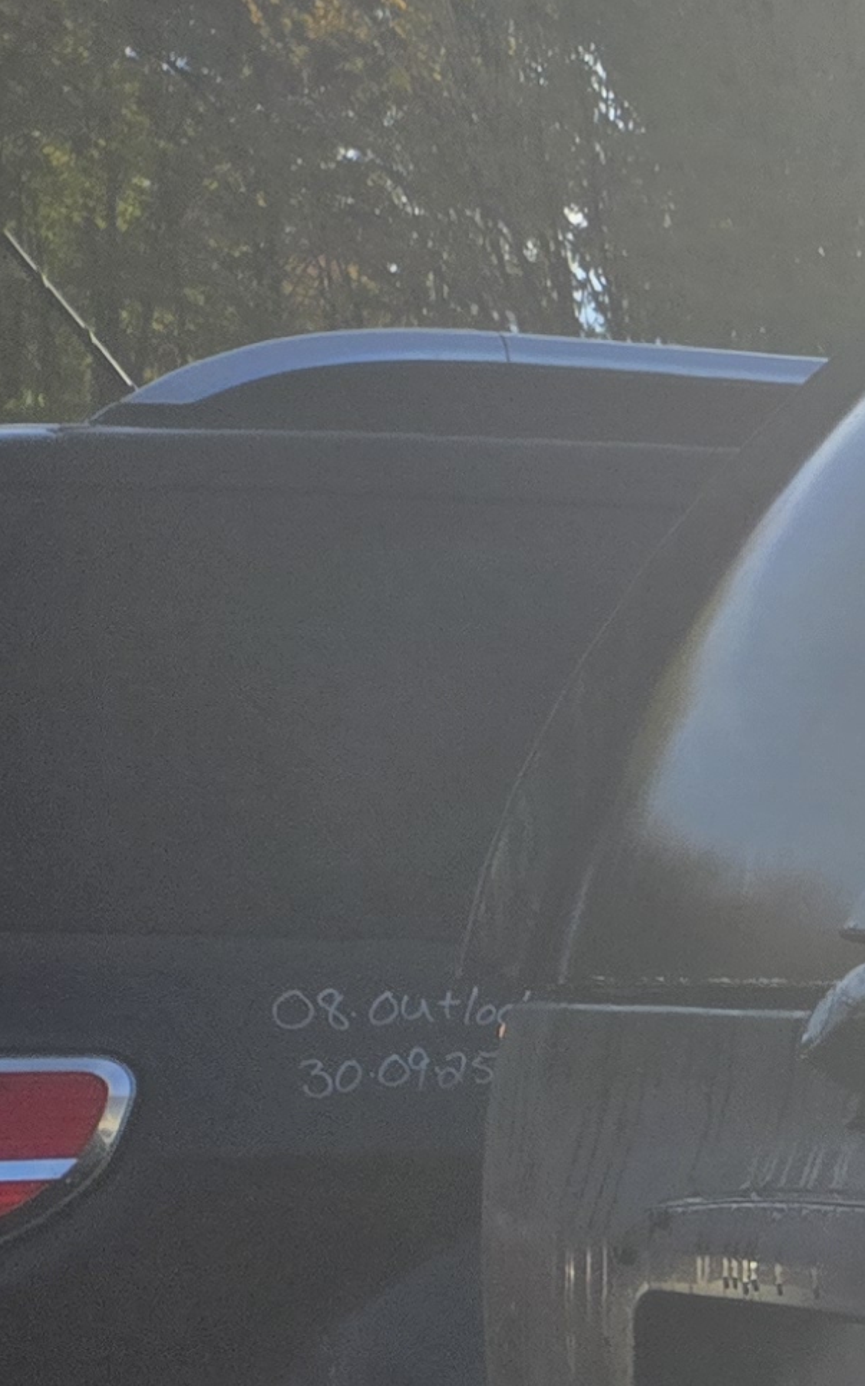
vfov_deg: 19.1
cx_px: 2612
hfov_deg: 9.8
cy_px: 1783
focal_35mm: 101
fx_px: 3813
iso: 25
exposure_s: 1/3550
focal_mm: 5.4
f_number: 1.8
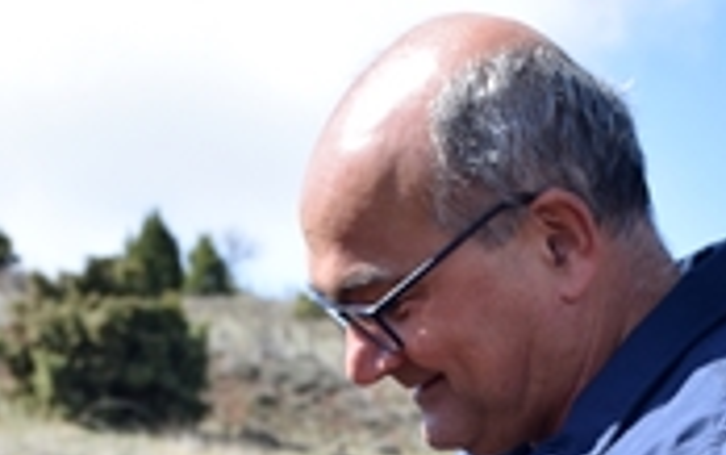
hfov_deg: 11.3
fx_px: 3658
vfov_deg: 6.9
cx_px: 330
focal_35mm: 185
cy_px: 801
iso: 125
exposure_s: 1/250
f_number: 8
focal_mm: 35
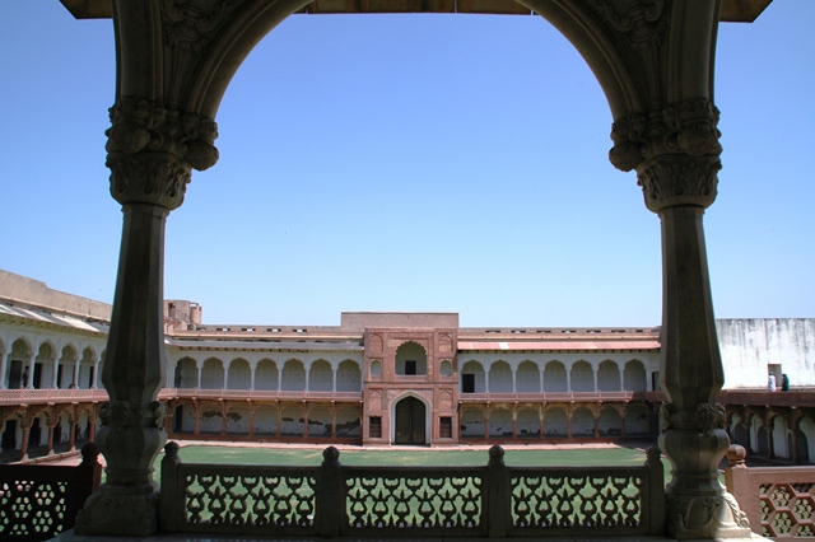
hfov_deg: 67.4
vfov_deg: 47.9
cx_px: 408
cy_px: 271
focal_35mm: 27
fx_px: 611
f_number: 10
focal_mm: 18
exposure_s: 1/400
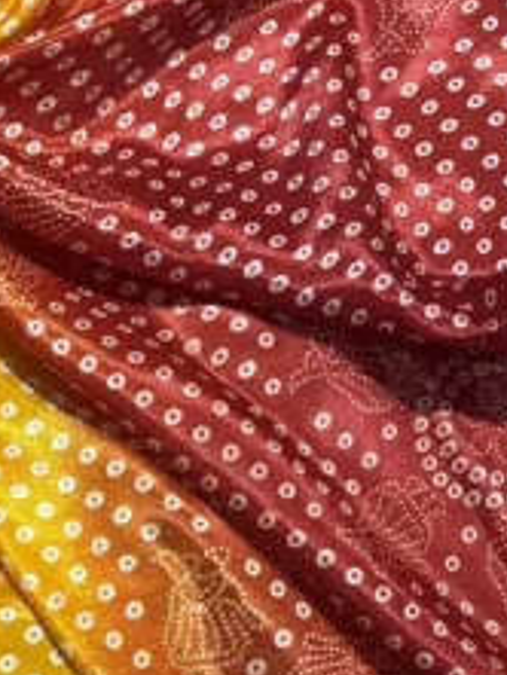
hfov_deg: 13.3
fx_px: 2068
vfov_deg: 18.5
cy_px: 408
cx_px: -205
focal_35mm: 106
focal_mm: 5.96
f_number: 1.6
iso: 40
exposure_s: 1/122
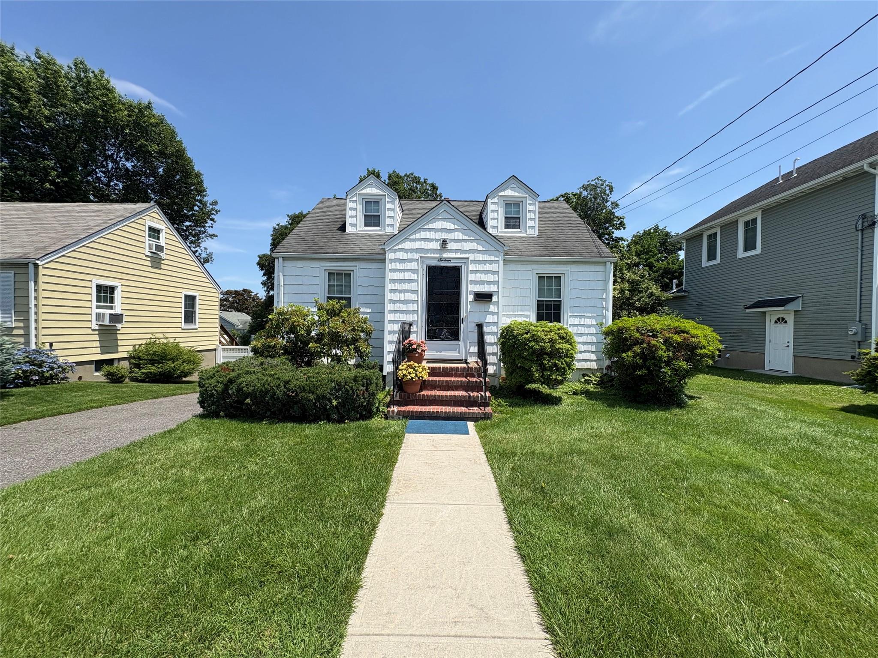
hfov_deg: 102.1
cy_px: 329
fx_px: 355
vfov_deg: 85.7
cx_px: 439
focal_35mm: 14
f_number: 2.2
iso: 50
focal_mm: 2.22
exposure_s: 1/1536
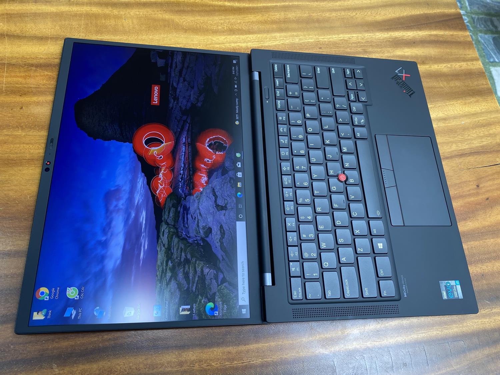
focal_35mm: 26
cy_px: 188
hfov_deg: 67.3
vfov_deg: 53.1
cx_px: 250
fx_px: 376
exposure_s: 1/101
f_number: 1.8
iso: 64
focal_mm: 4.25
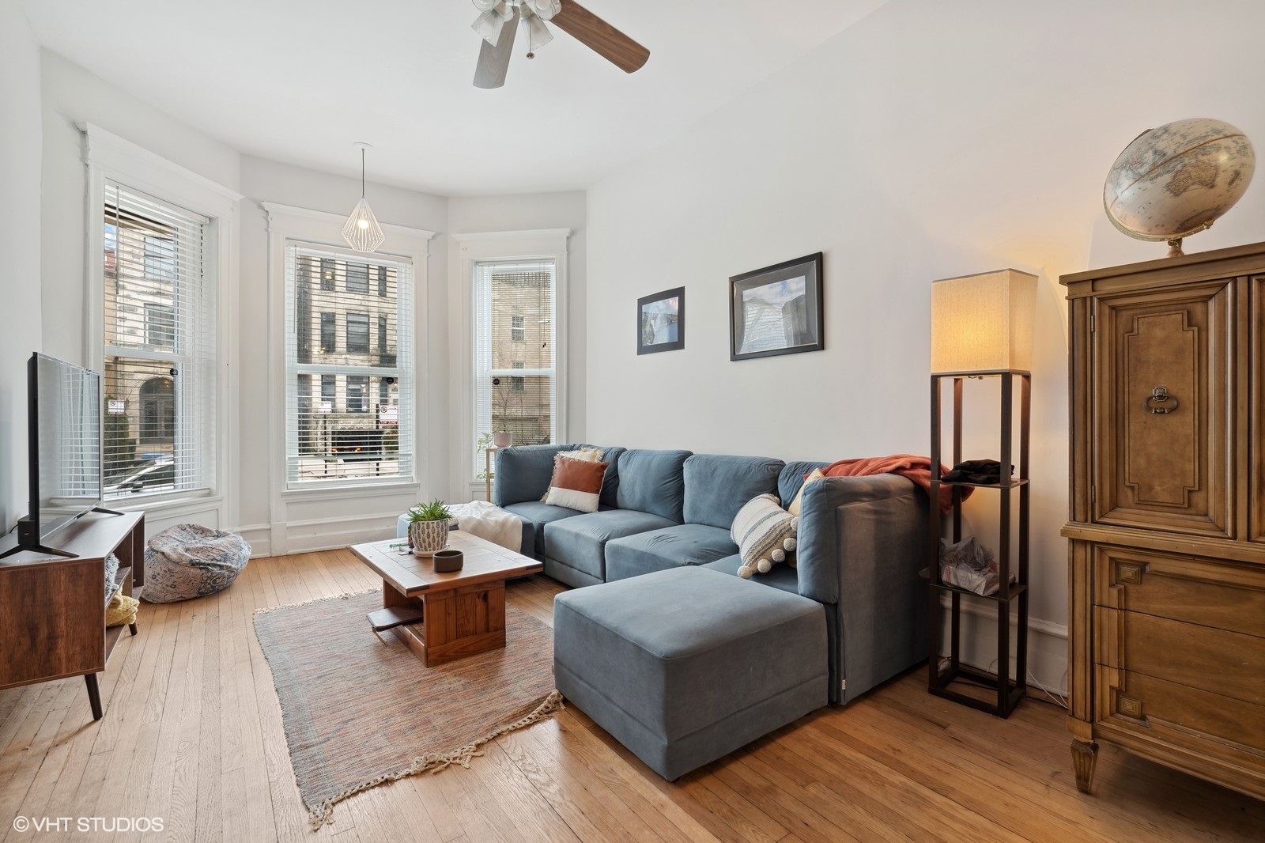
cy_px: 422
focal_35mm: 16
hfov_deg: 96.7
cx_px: 632
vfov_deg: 73.7
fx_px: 562
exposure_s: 1/5
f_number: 8
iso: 320
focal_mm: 16
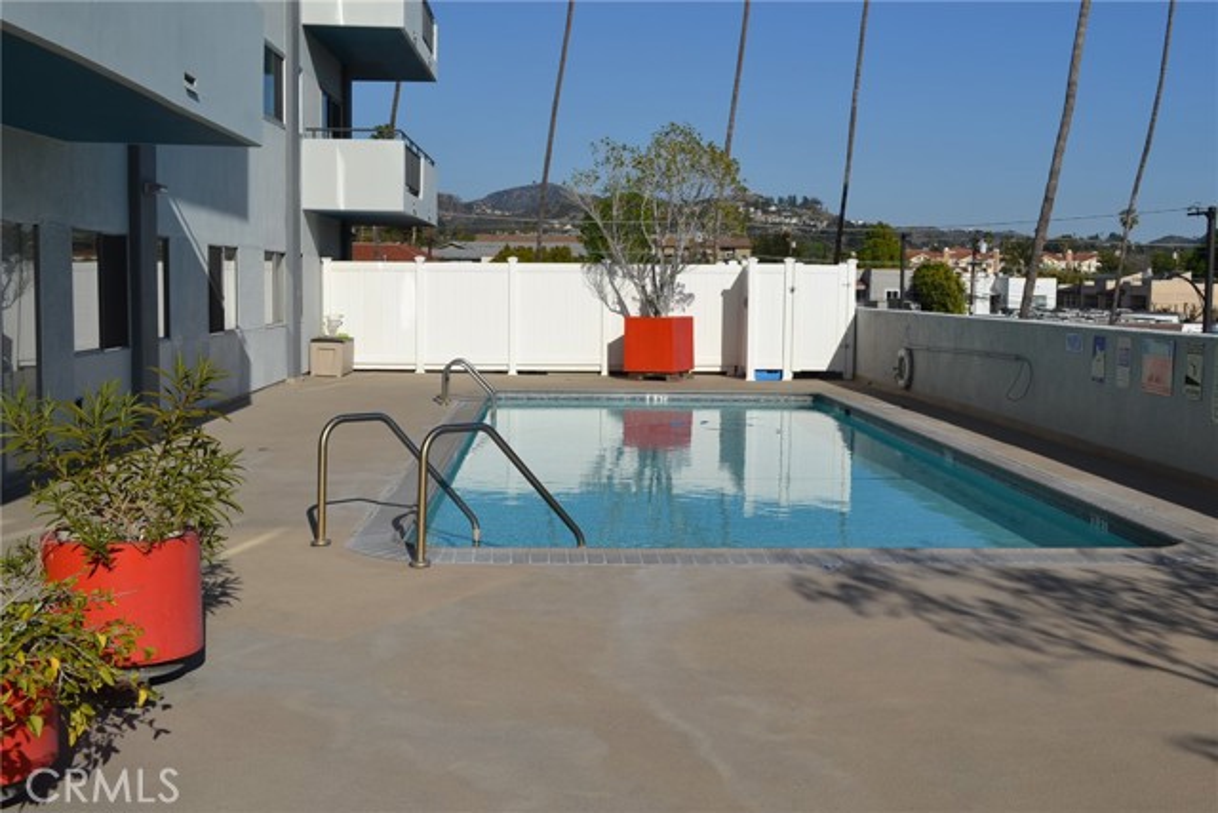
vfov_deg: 34.2
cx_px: 609
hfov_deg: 49.5
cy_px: 406
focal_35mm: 39
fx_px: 1320
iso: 100
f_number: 10
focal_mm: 26
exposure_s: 1/400
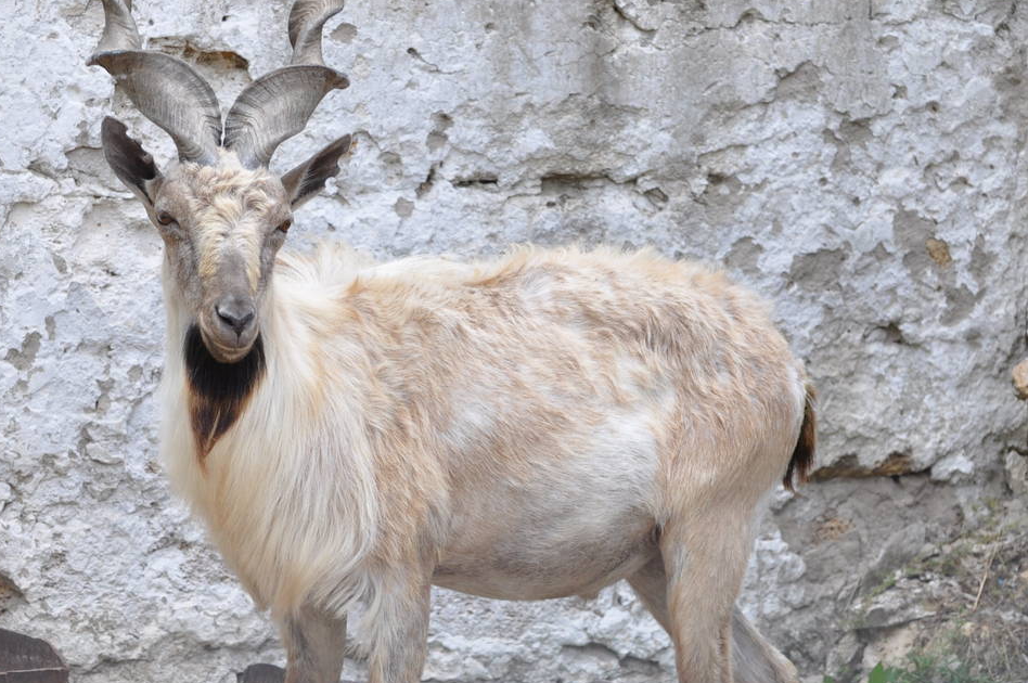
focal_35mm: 248
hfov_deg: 8.3
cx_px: 474
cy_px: 424
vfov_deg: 5.5
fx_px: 7074
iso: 400
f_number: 5.6
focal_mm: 98
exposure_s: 1/500
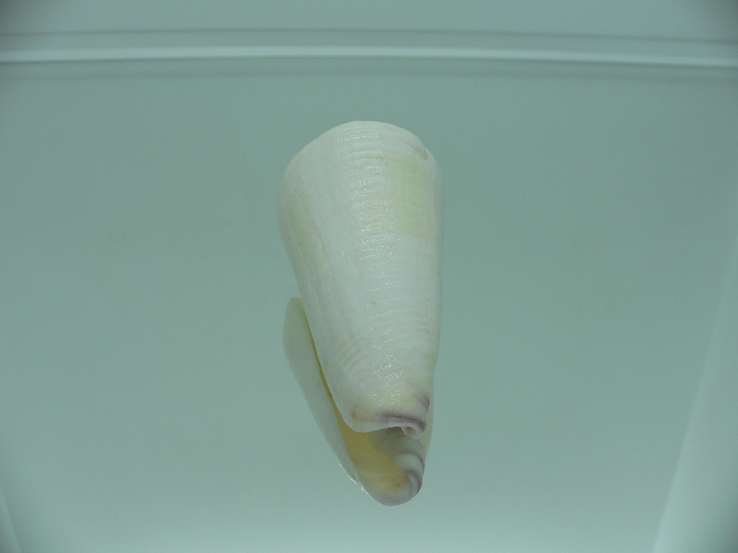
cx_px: 369
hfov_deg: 52.6
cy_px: 276
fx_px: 746
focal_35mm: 35
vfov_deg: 40.7
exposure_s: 1/80
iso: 80
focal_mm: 4.6
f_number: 2.8
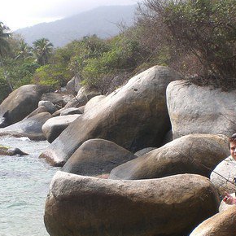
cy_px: 157
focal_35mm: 74
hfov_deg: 23.3
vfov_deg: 23.3
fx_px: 571
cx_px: 85
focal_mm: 6.3
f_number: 4.4
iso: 50
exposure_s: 1/320
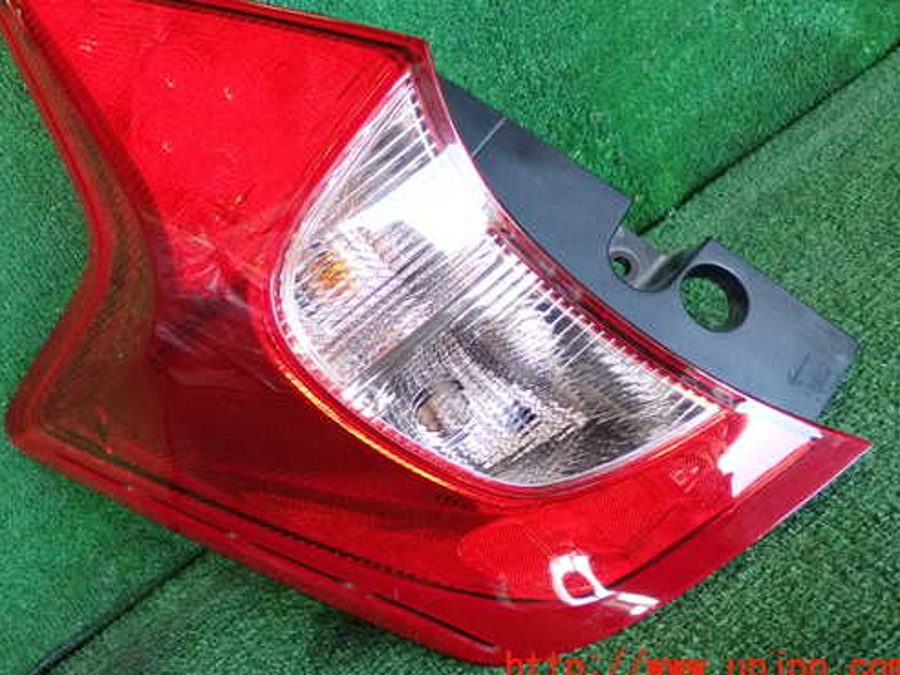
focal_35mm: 50
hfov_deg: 38.1
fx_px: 1300
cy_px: 280
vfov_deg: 29.1
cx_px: 370
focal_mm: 7.31
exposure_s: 1/125
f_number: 2.8
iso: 1250
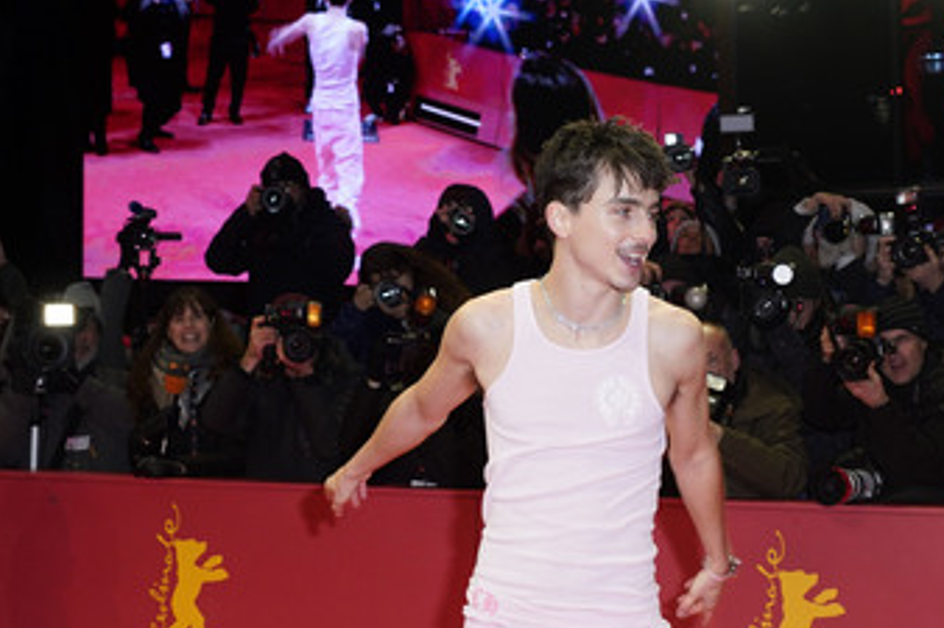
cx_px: 607
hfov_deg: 33.2
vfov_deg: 22.6
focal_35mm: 60
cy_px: 343
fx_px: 1572
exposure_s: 1/160
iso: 800
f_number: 5.6
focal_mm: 45
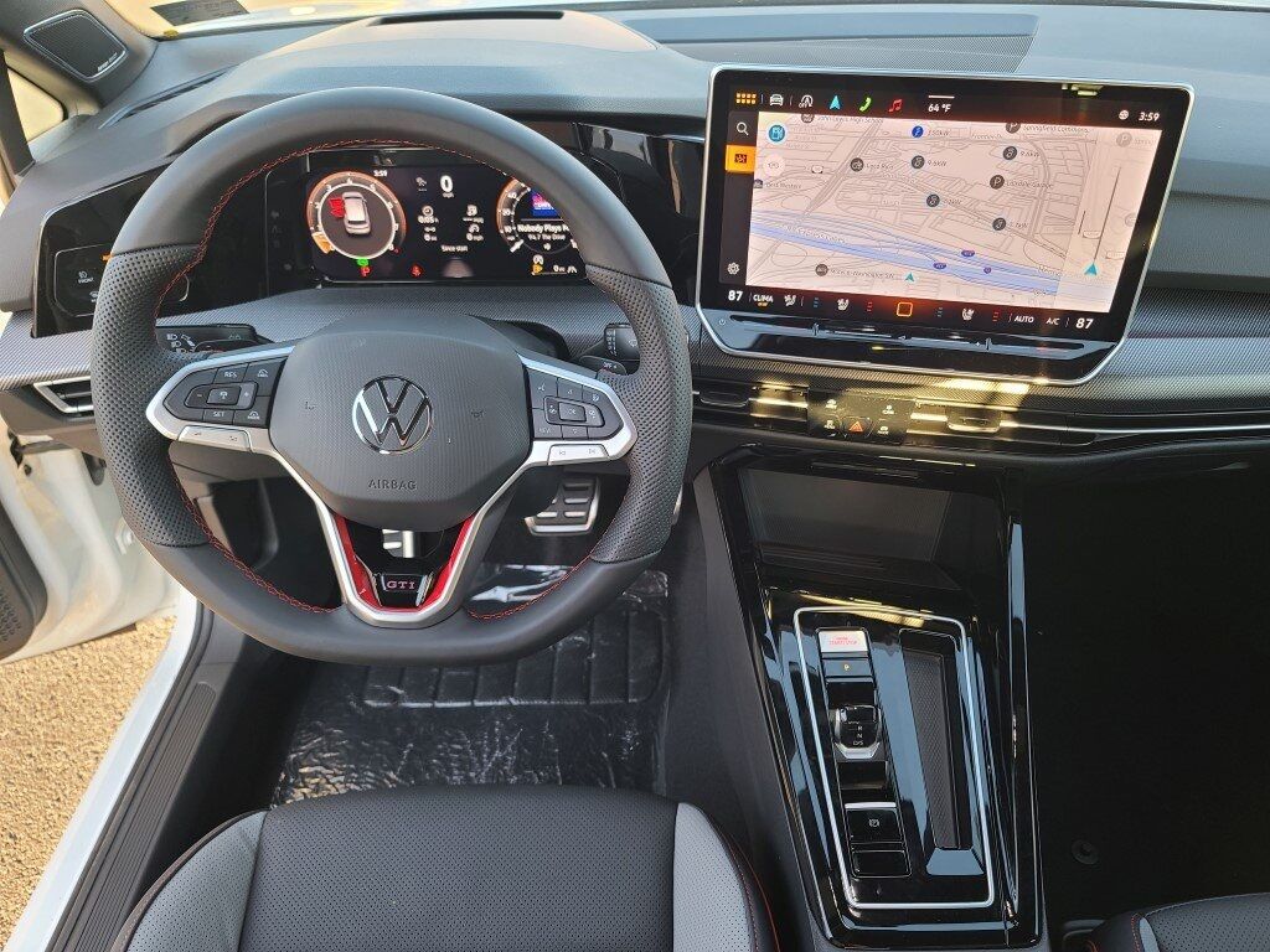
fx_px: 917
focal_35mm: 25
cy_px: 476
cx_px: 635
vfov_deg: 54.9
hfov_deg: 69.4
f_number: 1.8
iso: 64
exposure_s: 1/60
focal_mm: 7
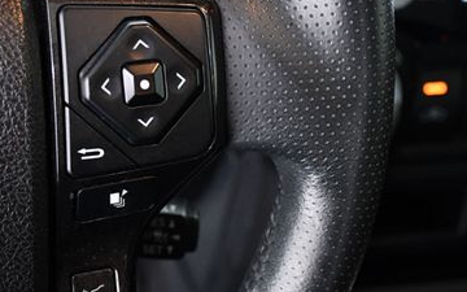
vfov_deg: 15.0
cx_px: 200
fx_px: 1107
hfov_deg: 23.8
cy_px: 138
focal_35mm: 87
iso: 2500
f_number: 4.5
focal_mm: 32
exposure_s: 1/80
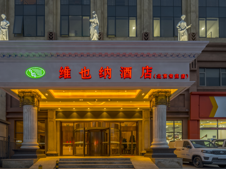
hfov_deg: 78.8
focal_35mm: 21
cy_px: 85
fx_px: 137
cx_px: 103
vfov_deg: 63.4
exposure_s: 1/5
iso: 200
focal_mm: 19
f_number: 29
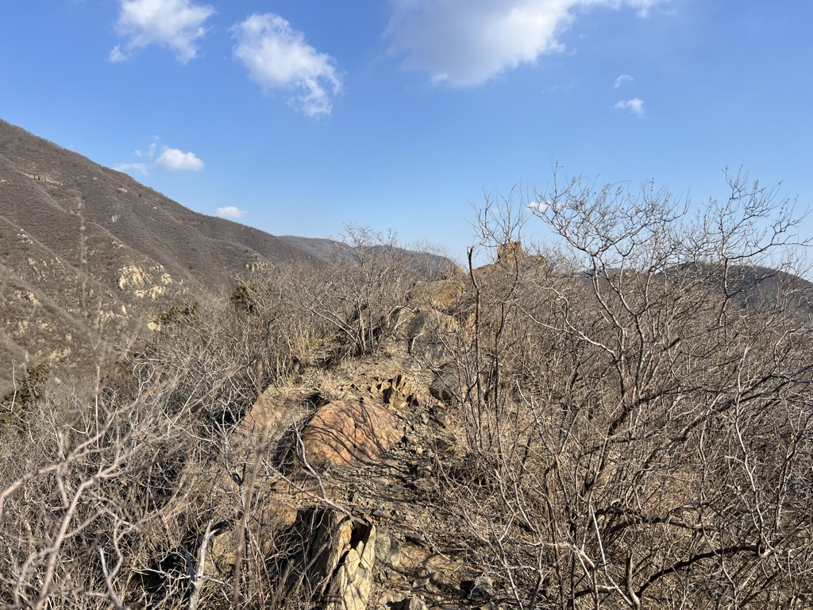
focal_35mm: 26
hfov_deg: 67.3
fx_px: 611
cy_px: 305
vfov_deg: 53.1
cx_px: 406
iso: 50
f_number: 1.5
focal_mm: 5.7
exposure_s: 1/3968
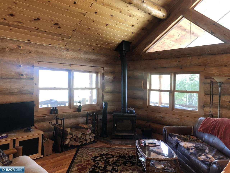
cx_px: 115
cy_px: 86
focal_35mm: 28
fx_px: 186
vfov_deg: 49.7
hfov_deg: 63.4
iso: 40
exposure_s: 1/24
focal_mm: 3.99
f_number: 1.8
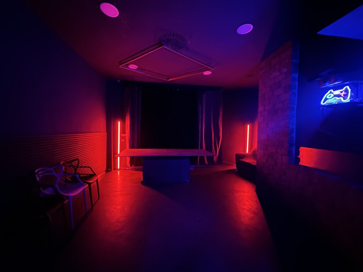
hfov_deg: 102.1
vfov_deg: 85.6
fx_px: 147
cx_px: 182
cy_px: 136
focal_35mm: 14
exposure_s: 1/8
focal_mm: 2.22
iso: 2000
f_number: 2.2
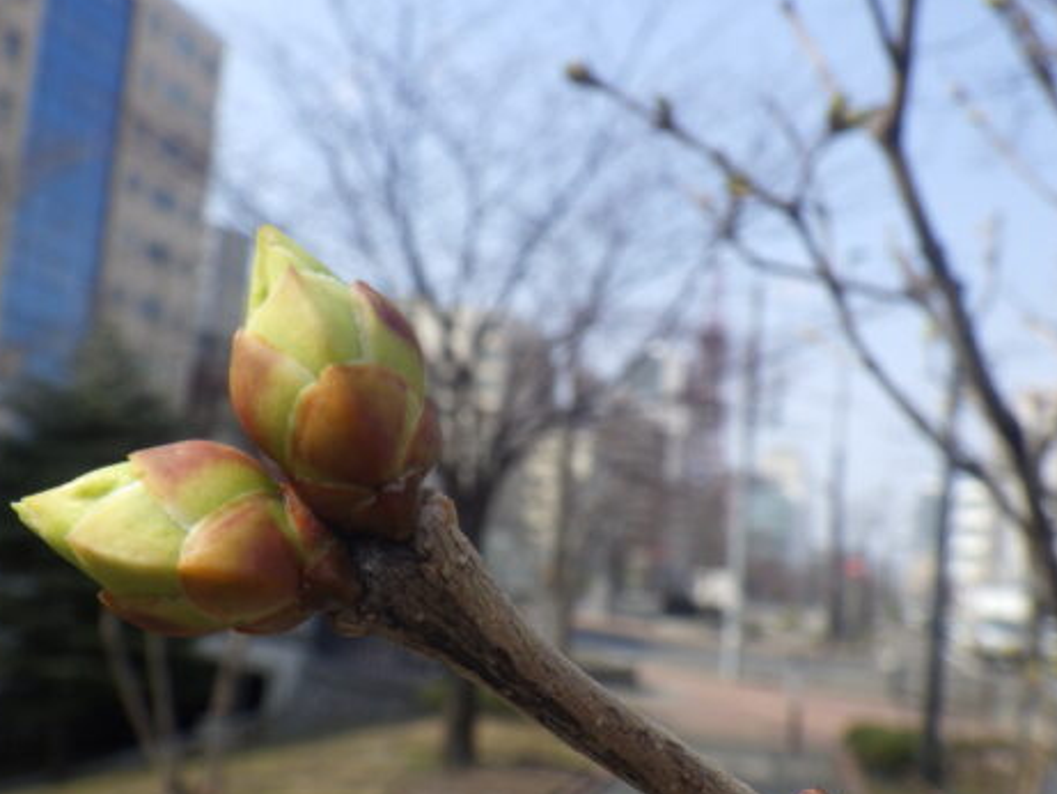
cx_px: 508
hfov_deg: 44.8
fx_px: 1283
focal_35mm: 42
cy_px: 453
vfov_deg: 34.3
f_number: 4.6
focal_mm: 6.1
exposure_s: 1/500
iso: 125
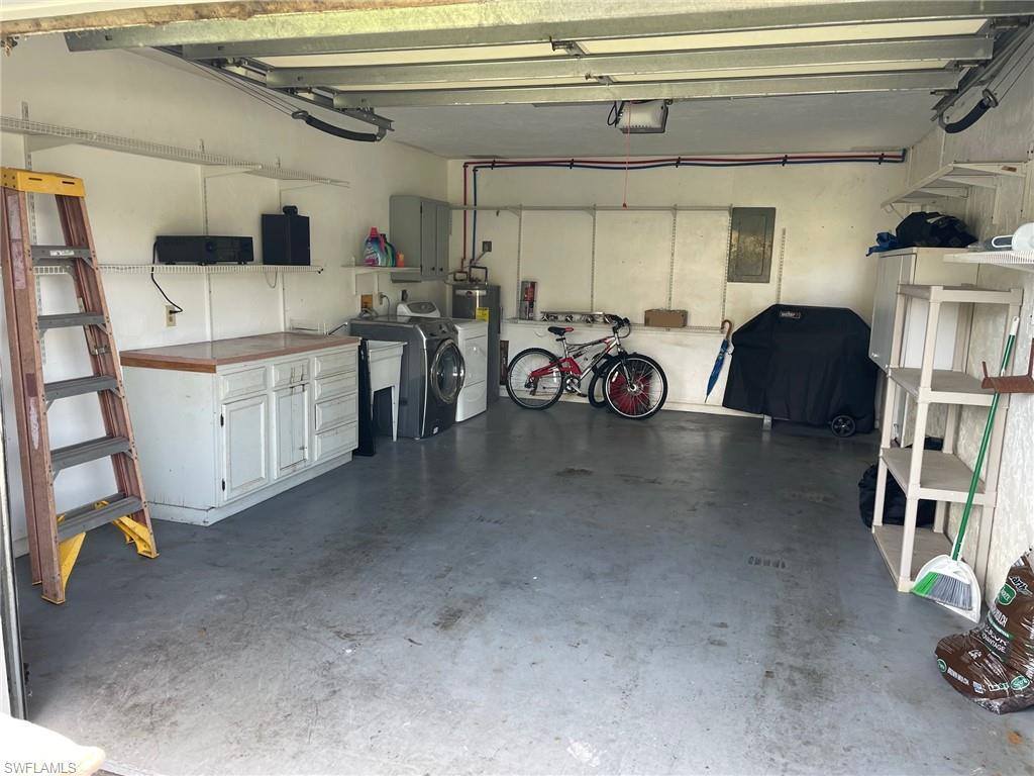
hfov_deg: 67.3
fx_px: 777
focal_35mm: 26
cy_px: 388
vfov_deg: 53.1
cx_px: 517
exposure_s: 1/121
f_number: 1.6
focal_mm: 4.2
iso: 50
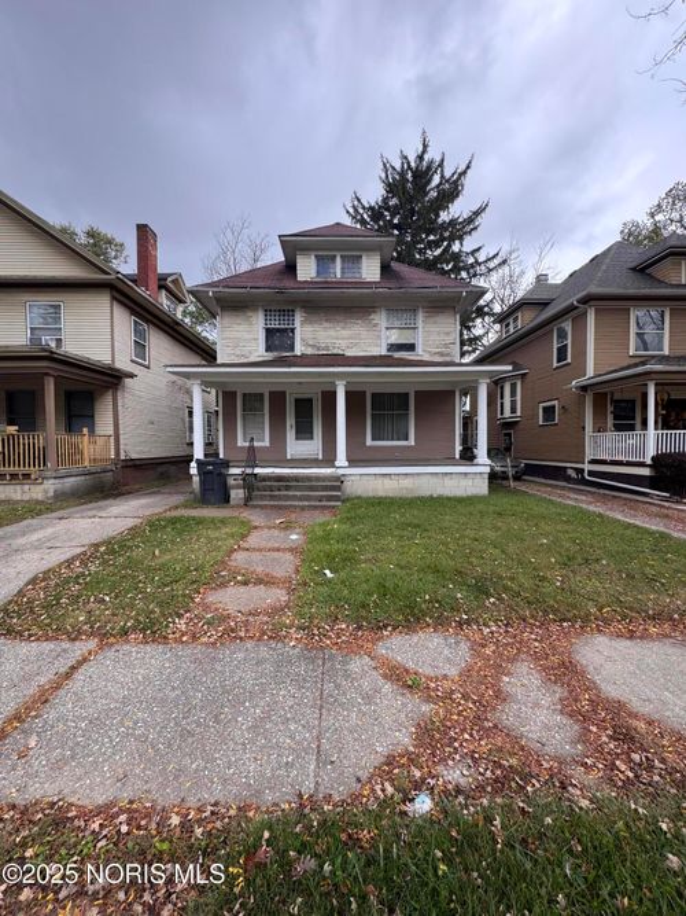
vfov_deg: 102.1
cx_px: 343
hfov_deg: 85.7
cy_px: 458
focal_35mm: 14
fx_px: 370
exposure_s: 1/236
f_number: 2.2
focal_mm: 2.22
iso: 40
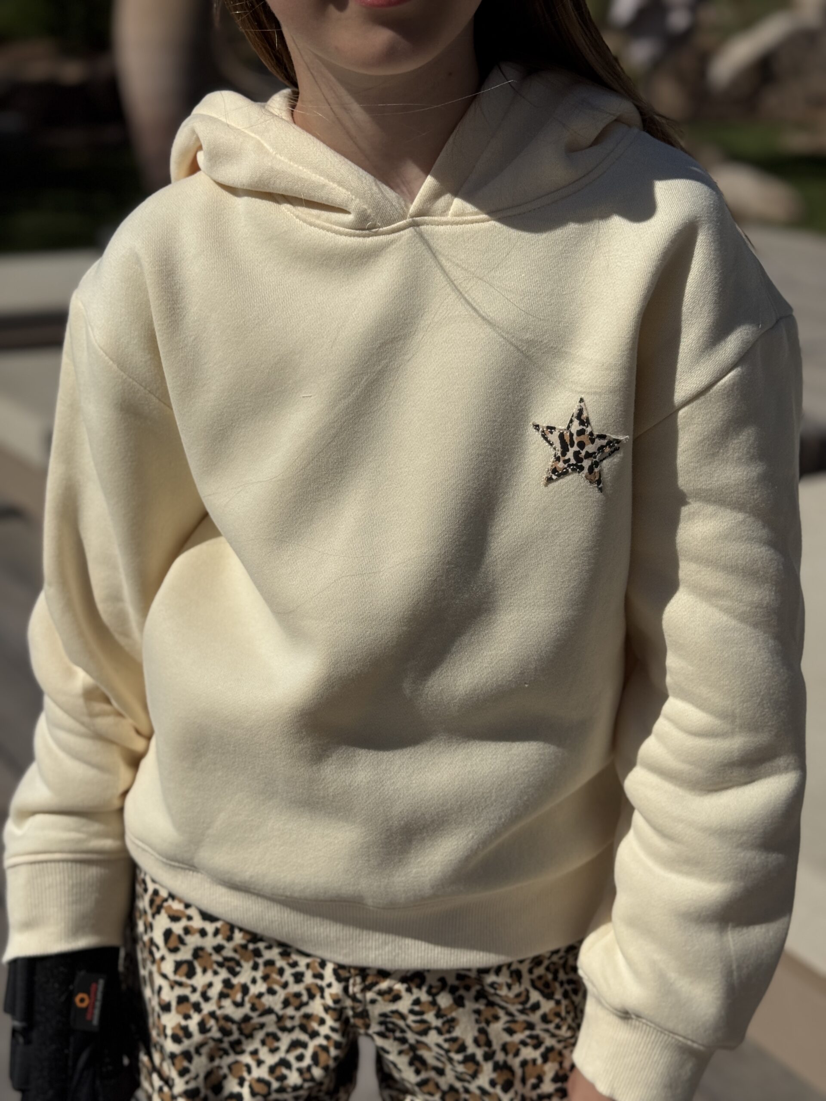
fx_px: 1527
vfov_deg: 39.7
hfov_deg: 30.3
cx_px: 413
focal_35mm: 48
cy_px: 550
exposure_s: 1/15385
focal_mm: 6.76
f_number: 1.78
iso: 50
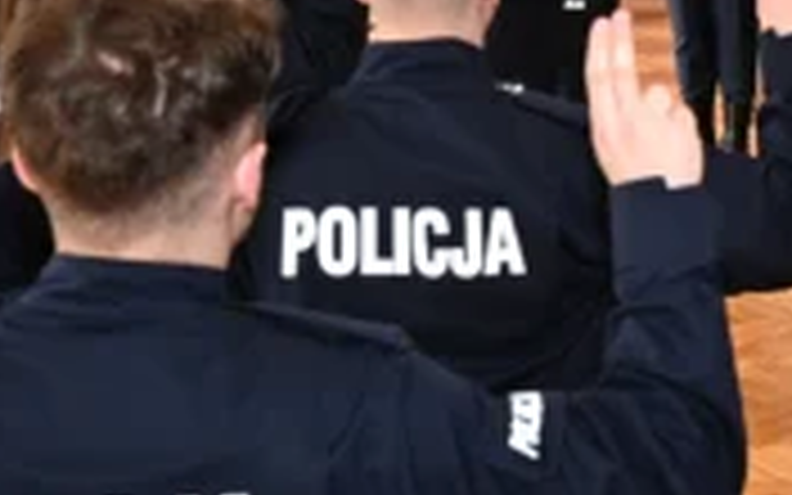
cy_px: -14
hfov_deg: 19.1
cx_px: 891
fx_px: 2245
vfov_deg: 12.4
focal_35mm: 104
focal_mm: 40
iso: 1600
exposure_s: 1/60
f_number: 6.3
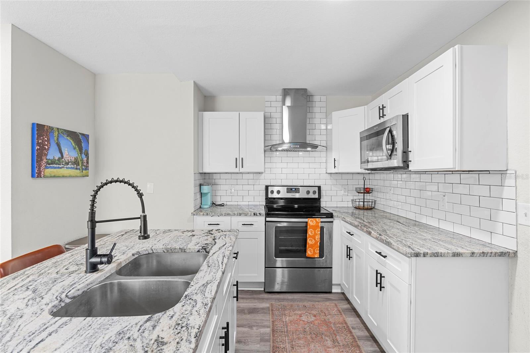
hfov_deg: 96.7
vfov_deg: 73.7
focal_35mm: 16
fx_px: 235
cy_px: 176
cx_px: 265
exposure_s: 4
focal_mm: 16
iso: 250
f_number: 9
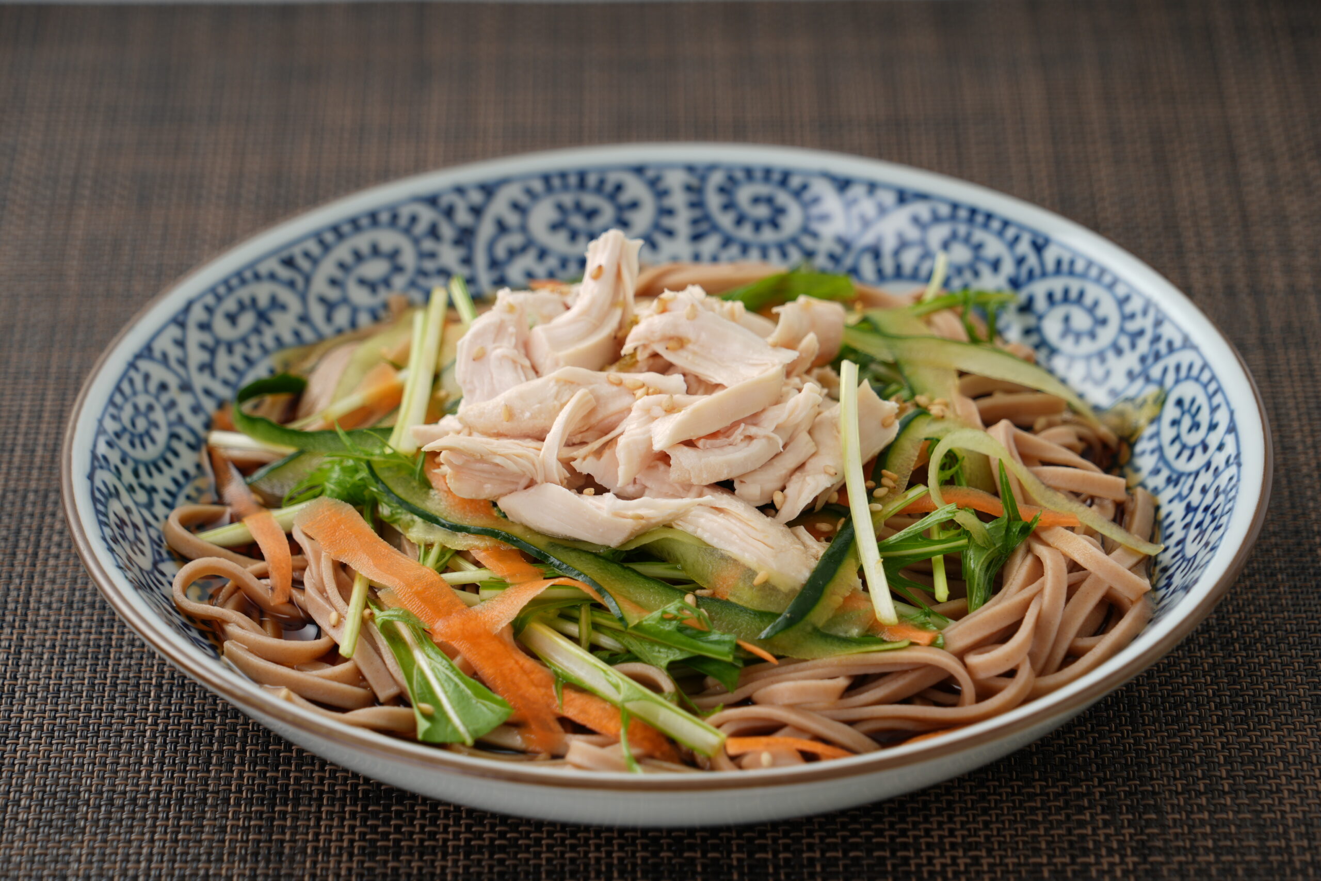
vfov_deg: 9.5
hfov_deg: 14.3
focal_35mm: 144
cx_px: 660
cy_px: 440
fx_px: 5284
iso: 50
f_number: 7.1
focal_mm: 144
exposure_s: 1/250
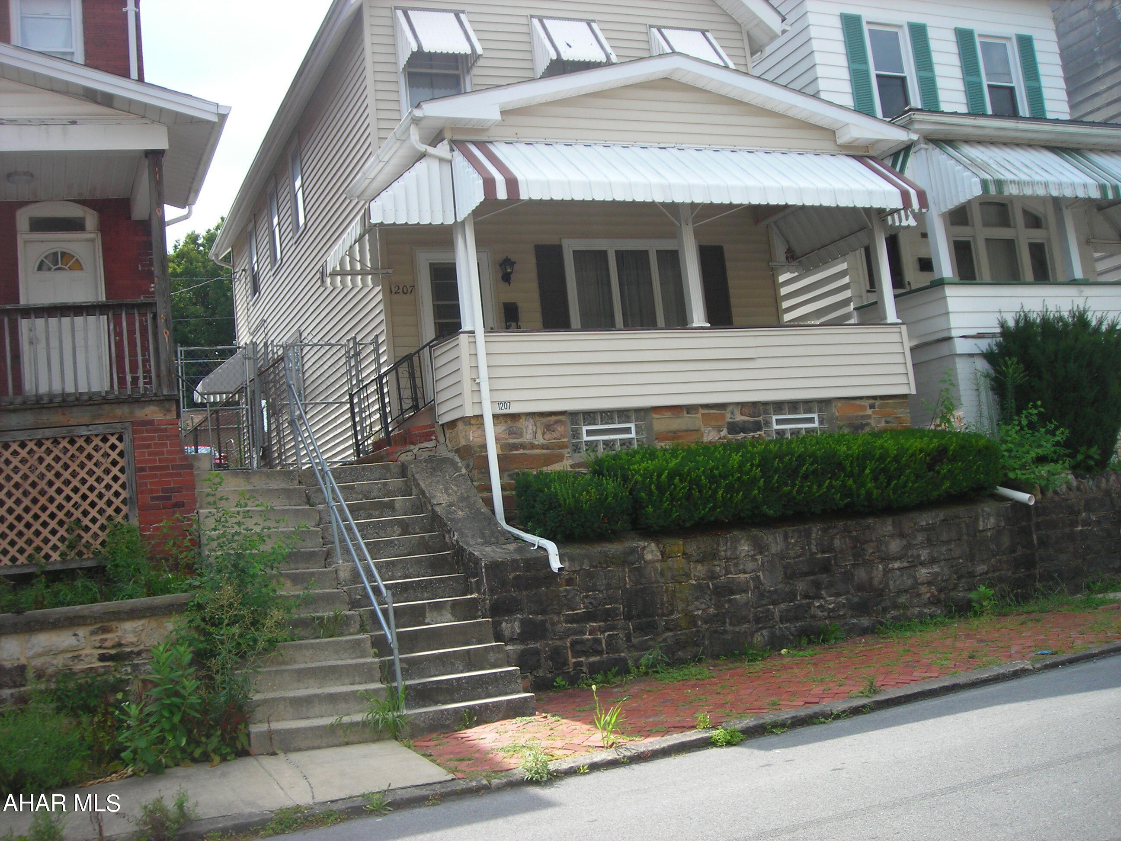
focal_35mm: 38
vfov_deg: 37.7
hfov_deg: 49.0
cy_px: 420
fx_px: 1231
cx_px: 560
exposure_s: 1/288
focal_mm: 6.3
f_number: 3.2
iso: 50
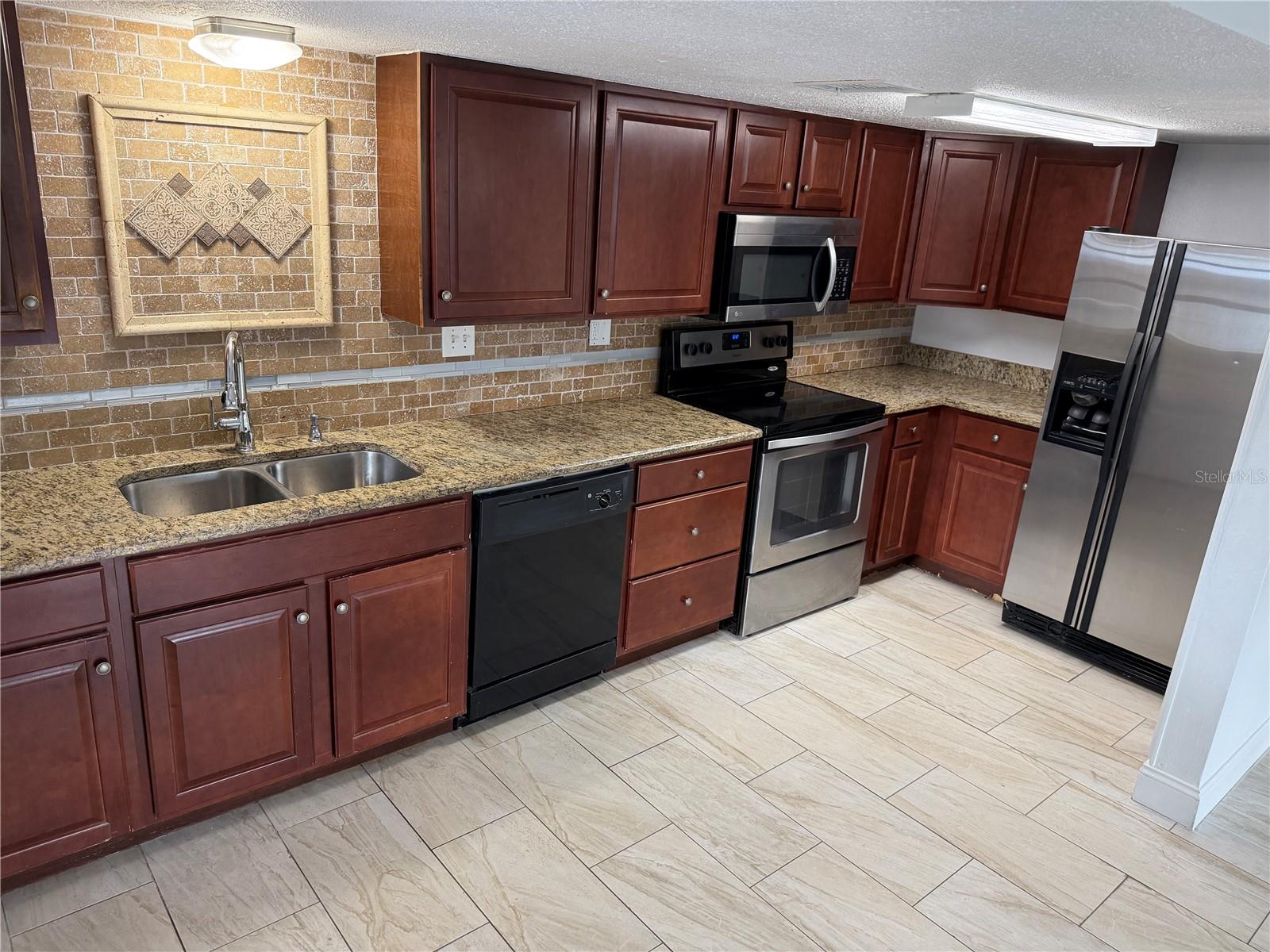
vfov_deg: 56.8
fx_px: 881
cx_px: 635
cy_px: 476
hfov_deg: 71.6
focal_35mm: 24
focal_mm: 6.76
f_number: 1.78
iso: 250
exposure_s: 1/120
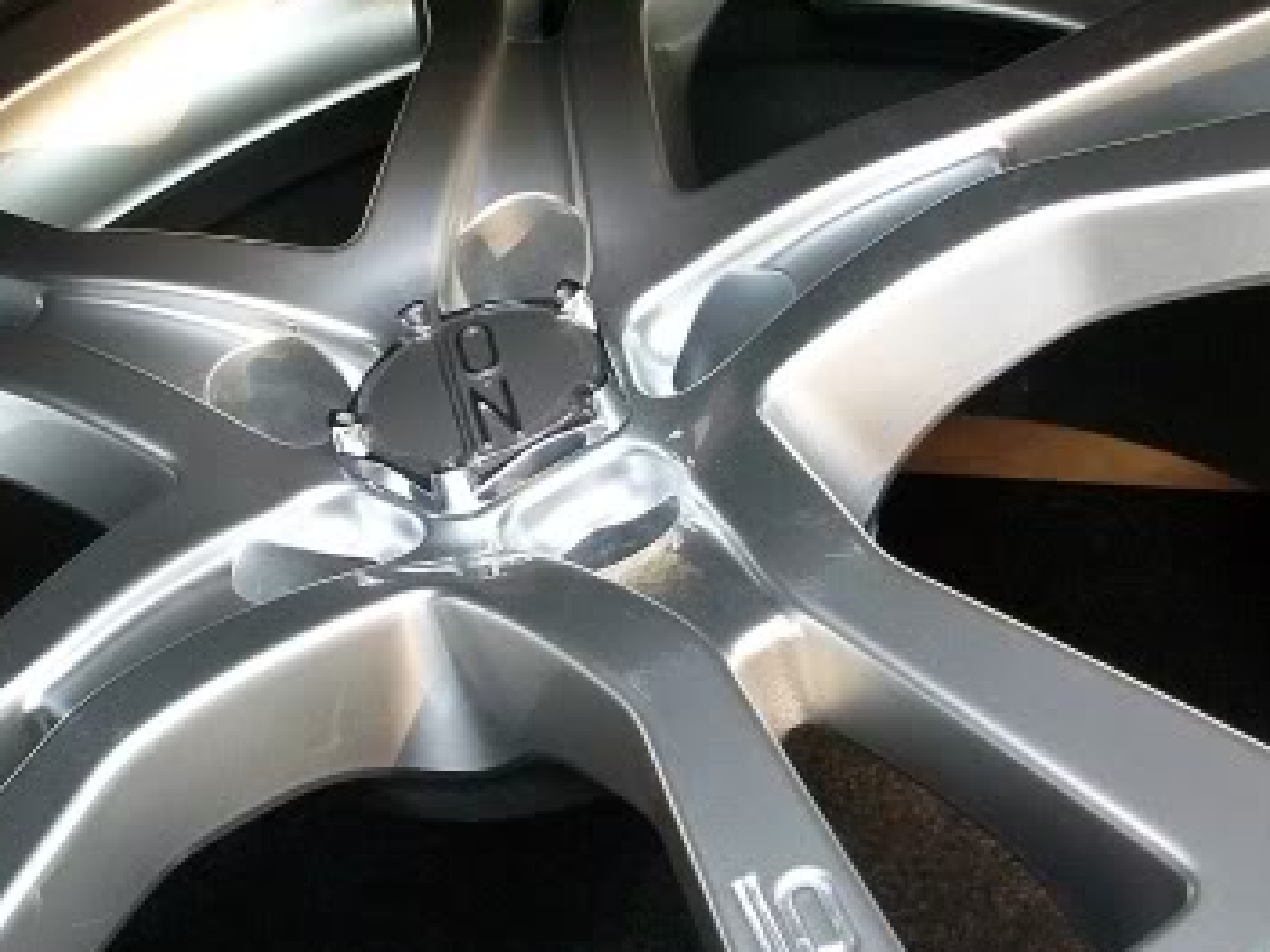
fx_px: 2677
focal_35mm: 73
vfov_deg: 20.2
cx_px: 420
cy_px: 463
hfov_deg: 26.5
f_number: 2.8
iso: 160
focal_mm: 5.7
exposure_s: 1/30
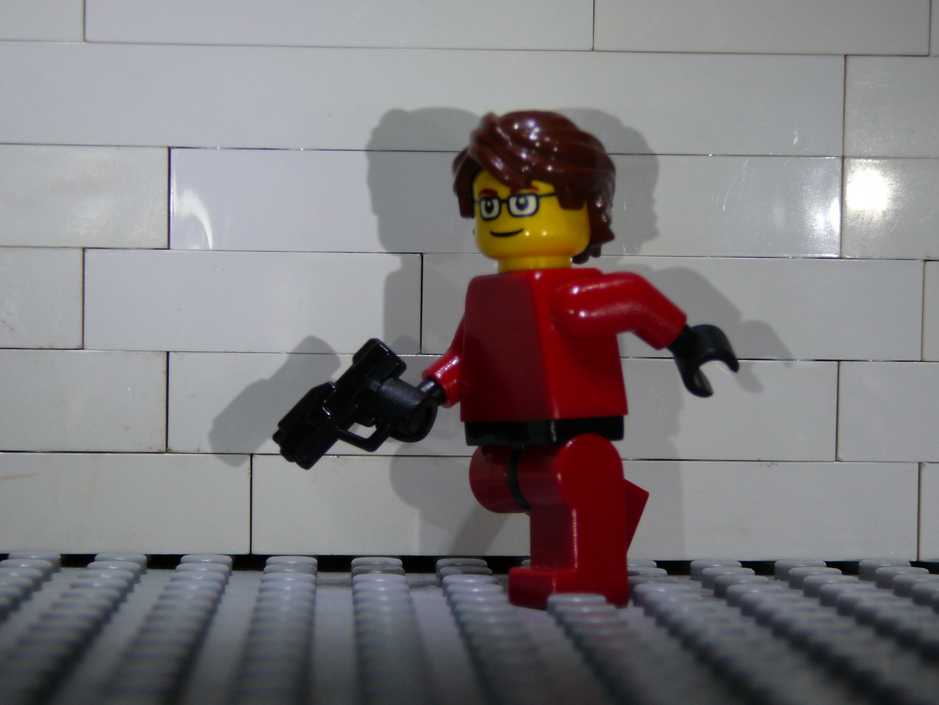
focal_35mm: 95
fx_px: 2577
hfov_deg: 20.7
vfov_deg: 15.6
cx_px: 470
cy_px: 352
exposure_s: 1/30
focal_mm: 14.1
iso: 125
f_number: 3.9
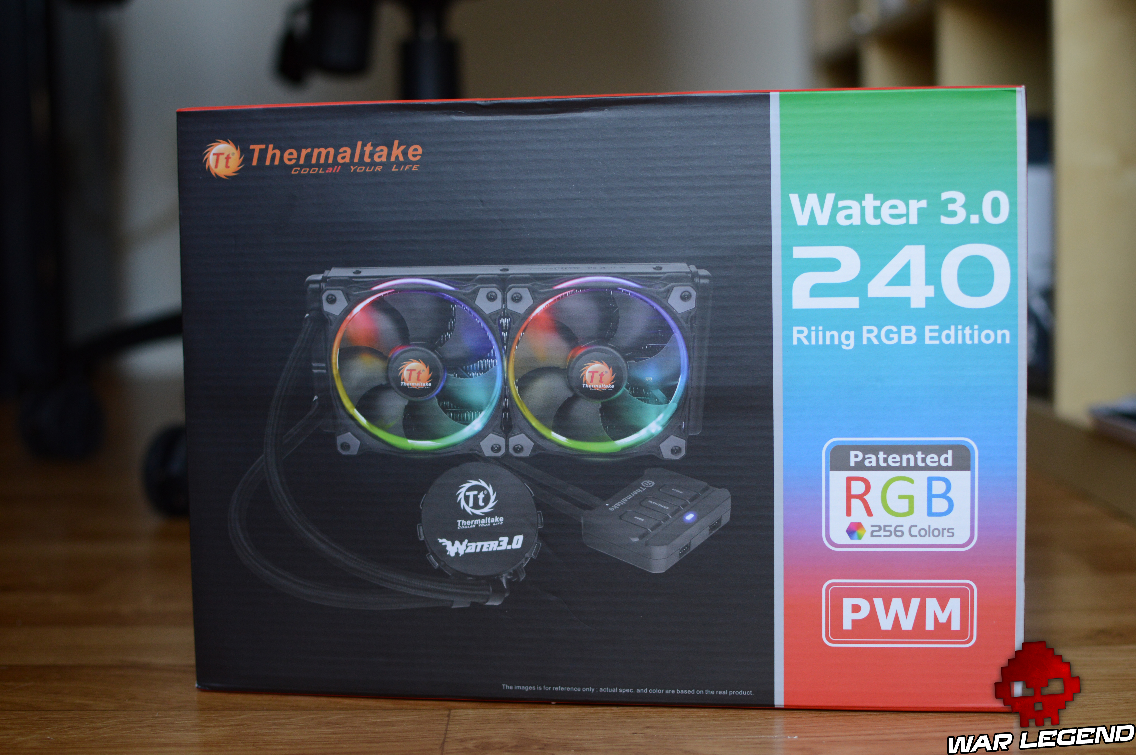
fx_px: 1655
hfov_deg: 37.9
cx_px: 568
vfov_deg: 25.7
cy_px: 378
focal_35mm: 52
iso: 400
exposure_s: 1/400
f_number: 2.5
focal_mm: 35
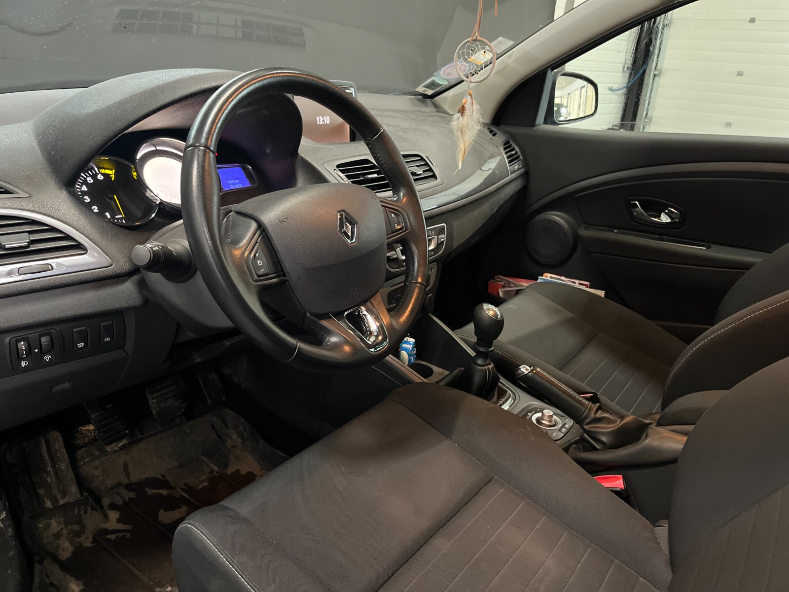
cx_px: 394
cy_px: 296
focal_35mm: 26
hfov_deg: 67.3
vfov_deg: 53.1
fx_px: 593
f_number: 1.6
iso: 640
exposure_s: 1/37
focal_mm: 5.1
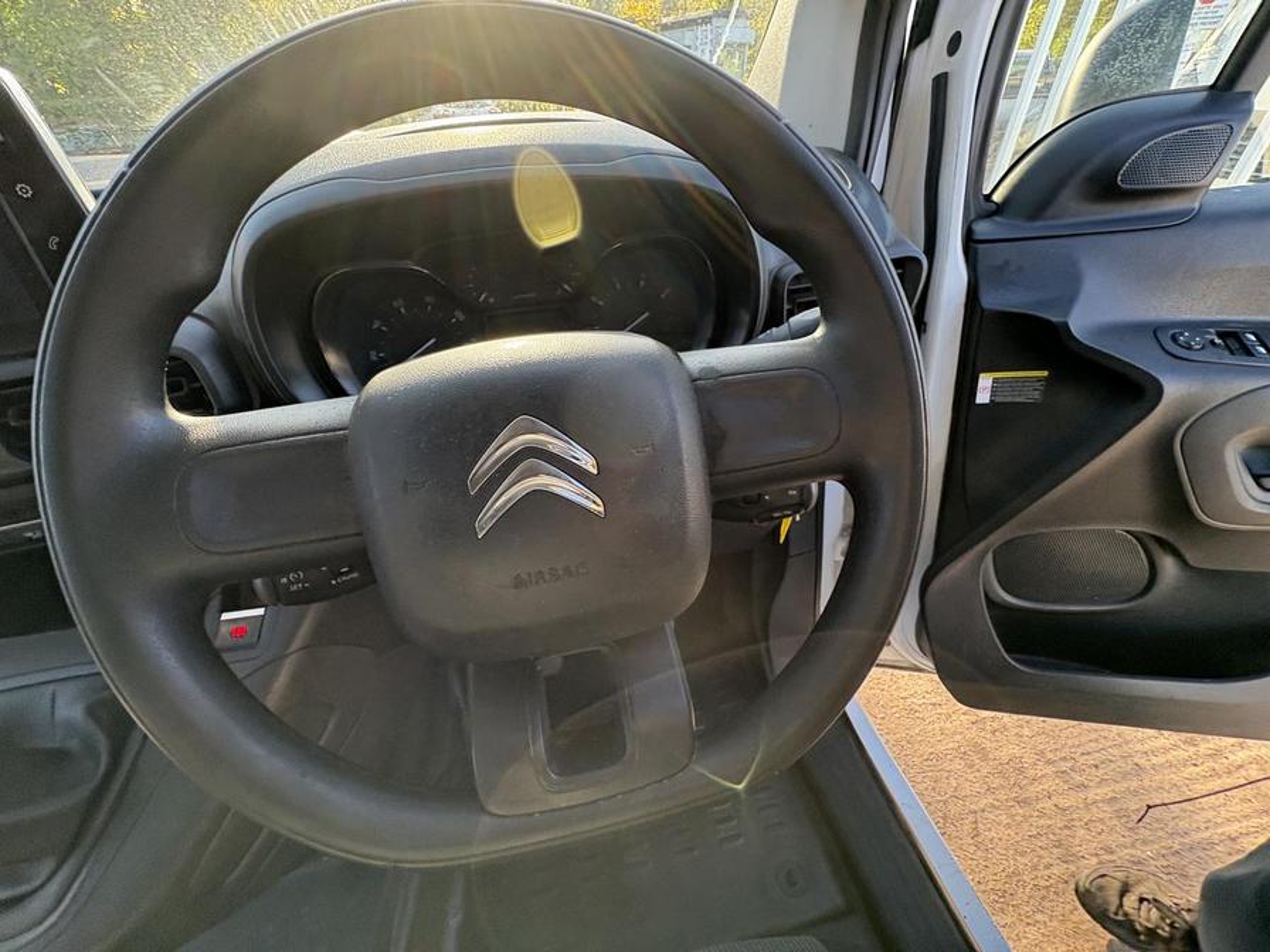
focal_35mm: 14
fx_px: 514
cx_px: 635
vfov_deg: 85.7
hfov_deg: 102.1
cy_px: 476
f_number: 2.2
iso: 160
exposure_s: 1/99
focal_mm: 2.22
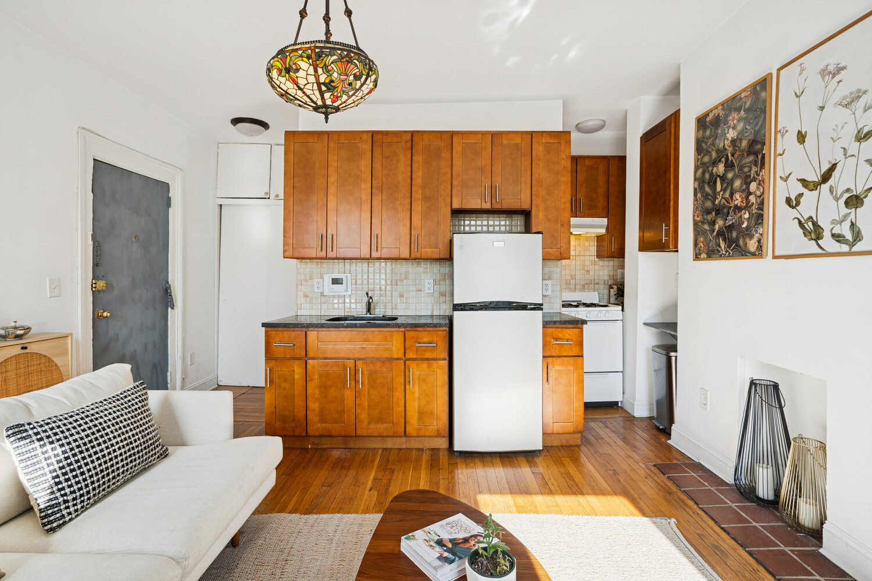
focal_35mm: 17
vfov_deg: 70.4
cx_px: 436
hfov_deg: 93.3
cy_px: 290
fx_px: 412
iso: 100
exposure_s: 1/10
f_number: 8
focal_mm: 17
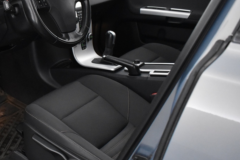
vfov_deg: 27.0
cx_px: 28
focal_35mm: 50
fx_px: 333
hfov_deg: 37.2
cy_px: 74
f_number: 4
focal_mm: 18
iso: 3200
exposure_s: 1/60
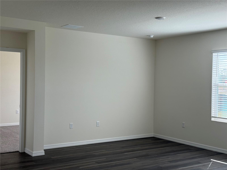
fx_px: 315
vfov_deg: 30.3
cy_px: 85
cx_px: 114
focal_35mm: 48
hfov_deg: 39.7
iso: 100
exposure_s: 1/455
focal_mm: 6.76
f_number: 1.78
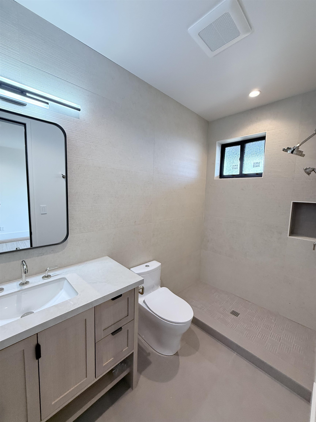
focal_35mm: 14
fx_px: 170
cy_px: 211
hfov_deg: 85.7
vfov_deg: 102.1
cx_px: 158
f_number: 2.2
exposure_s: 1/120
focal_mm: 2.22
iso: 200
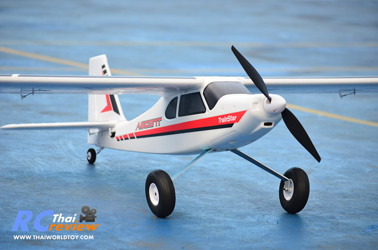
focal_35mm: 158
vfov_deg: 8.7
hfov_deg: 13.1
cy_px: 125
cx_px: 189
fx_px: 1649
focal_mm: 105
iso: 100
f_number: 5
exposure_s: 1/80
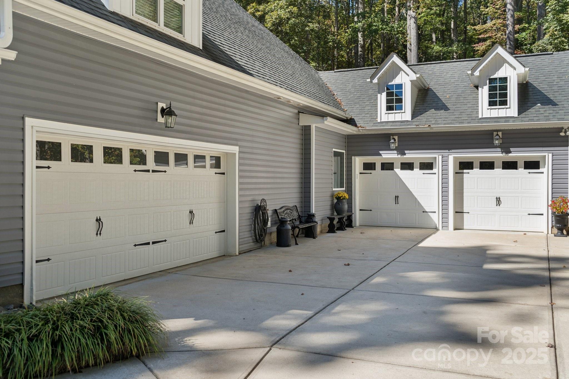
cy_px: 190
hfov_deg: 57.2
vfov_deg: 40.0
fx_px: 522
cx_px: 284
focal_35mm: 33
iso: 100
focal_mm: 33
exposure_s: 1/320
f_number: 4.5
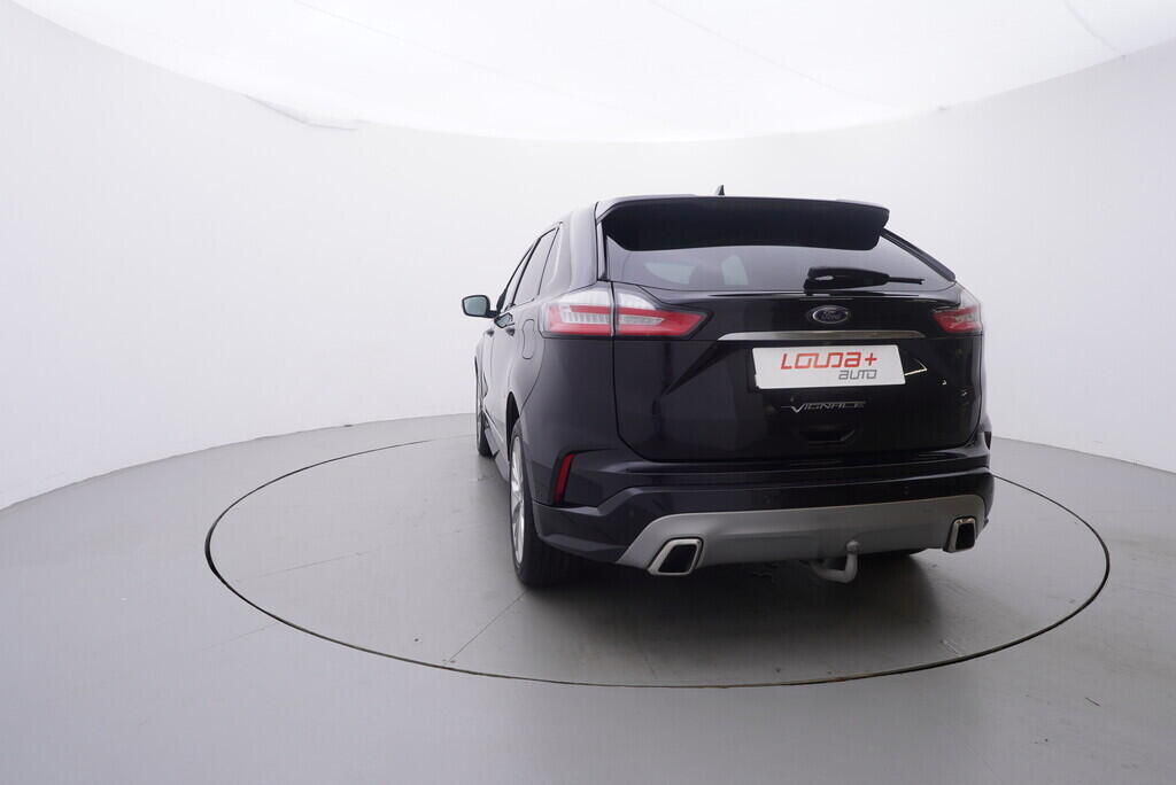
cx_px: 588
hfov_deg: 77.3
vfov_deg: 56.2
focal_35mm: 22
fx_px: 735
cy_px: 392
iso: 200
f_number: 5
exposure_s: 1/80
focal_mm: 15
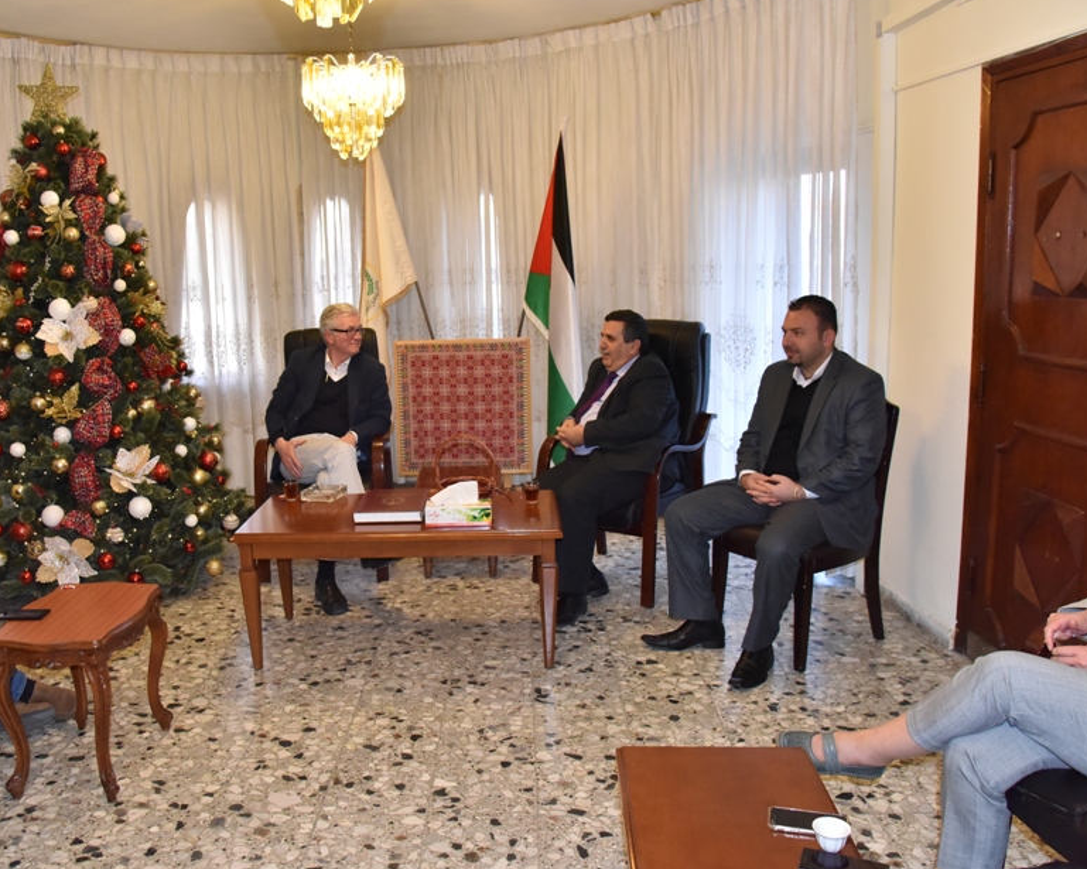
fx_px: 965
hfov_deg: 58.2
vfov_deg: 48.5
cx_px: 428
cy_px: 427
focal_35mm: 30
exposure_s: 1/250
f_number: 7.1
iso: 2500
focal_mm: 24
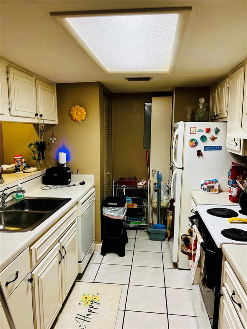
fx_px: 247
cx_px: 124
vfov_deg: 67.3
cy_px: 164
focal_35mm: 26
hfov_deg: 53.1
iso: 125
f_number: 1.5
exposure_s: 1/60
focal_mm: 5.7
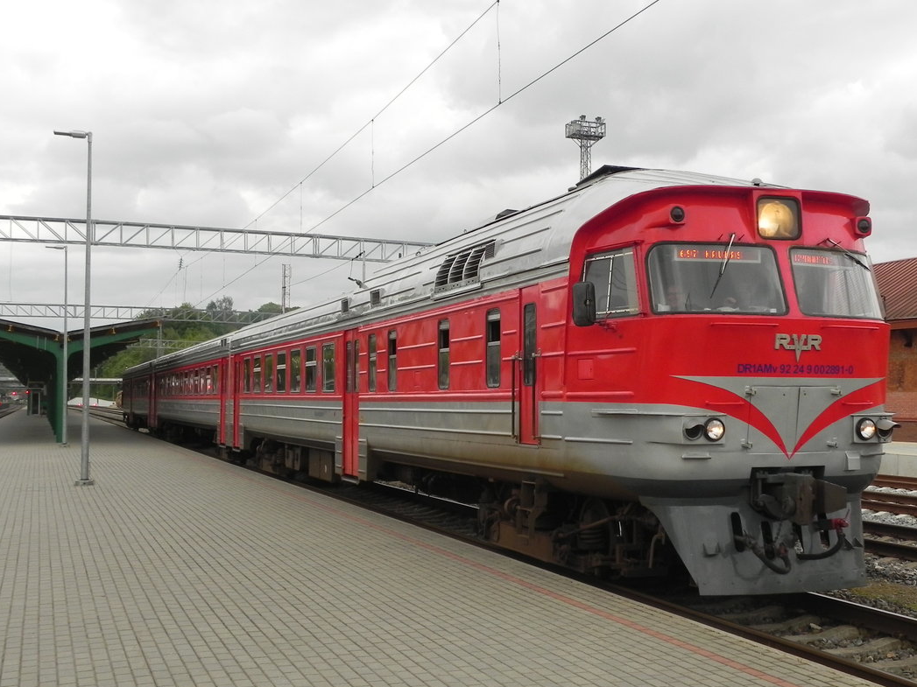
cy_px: 366
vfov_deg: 30.9
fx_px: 1245
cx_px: 522
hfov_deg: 40.4
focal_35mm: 47
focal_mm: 7.3
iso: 160
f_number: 4
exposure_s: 1/324
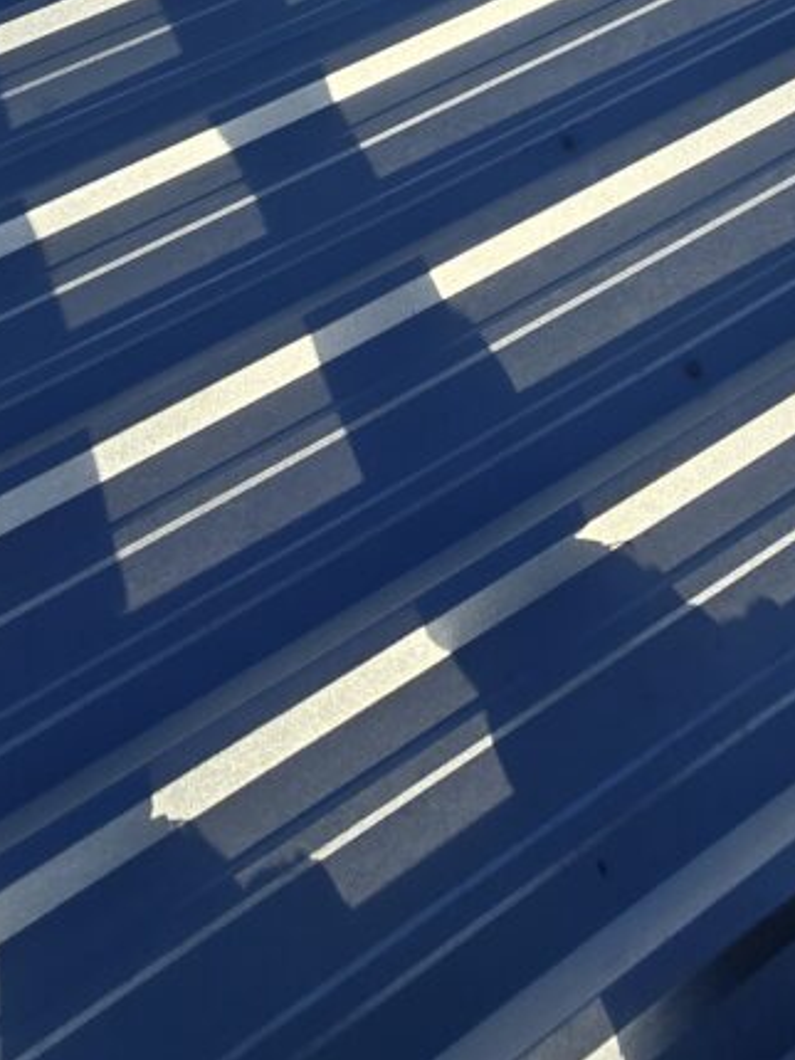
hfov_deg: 44.7
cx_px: 538
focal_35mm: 31
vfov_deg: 41.1
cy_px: -200
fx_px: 949
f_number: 2.2
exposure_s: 1/2760
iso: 50
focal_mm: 2.2
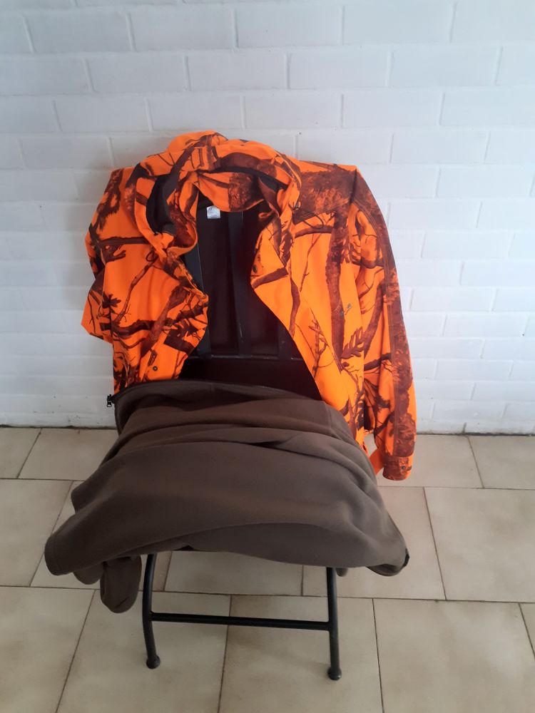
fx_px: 556
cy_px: 356
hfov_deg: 51.4
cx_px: 268
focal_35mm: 27
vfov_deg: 65.3
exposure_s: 1/33
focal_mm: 3.6
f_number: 1.9
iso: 200
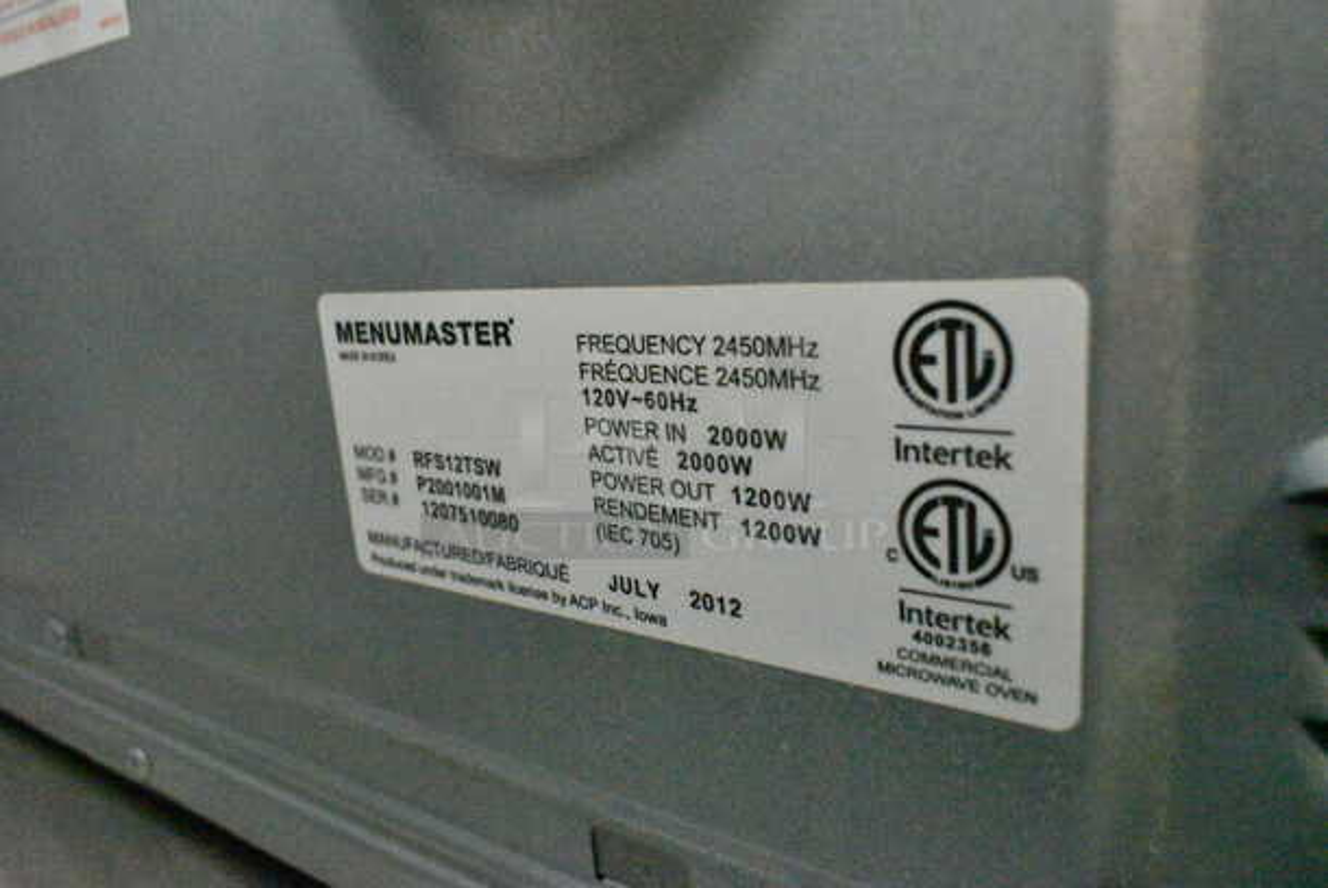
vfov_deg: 48.0
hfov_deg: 67.3
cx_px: 664
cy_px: 444
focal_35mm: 27
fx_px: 997
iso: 25600
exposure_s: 1/160
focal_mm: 18
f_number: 6.3
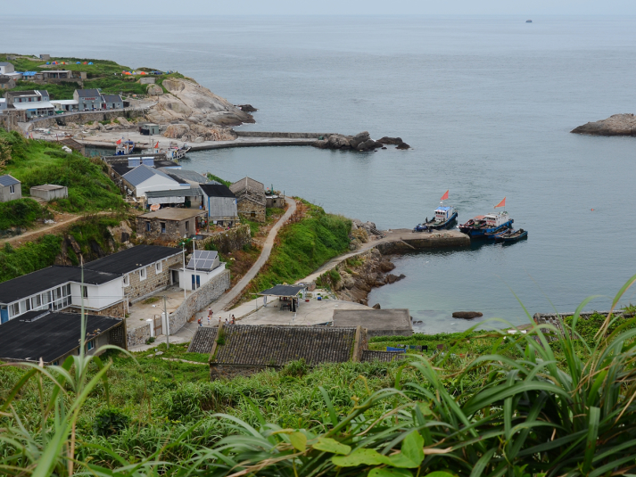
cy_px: 210
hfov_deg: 36.8
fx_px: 950
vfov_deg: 28.2
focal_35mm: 52
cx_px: 391
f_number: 5.6
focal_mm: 25
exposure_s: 1/400
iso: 100
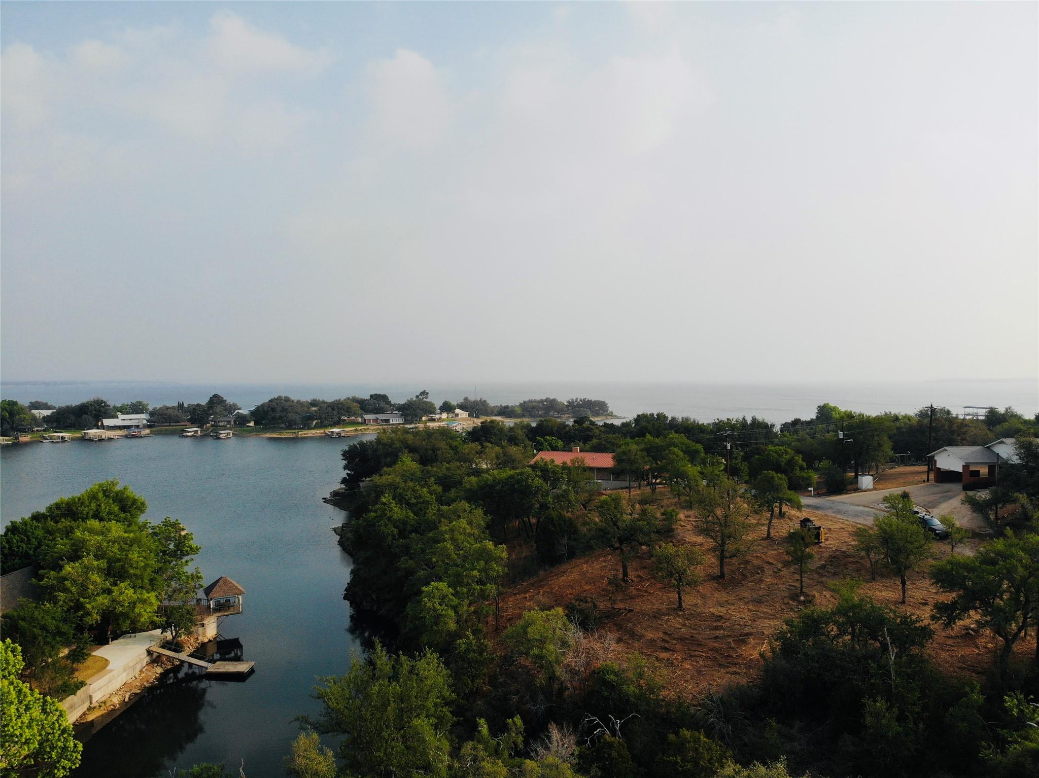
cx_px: 520
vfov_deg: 56.8
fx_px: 720
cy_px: 389
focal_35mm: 24
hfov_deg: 71.6
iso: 100
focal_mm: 4.5
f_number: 2.8
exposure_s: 1/1117
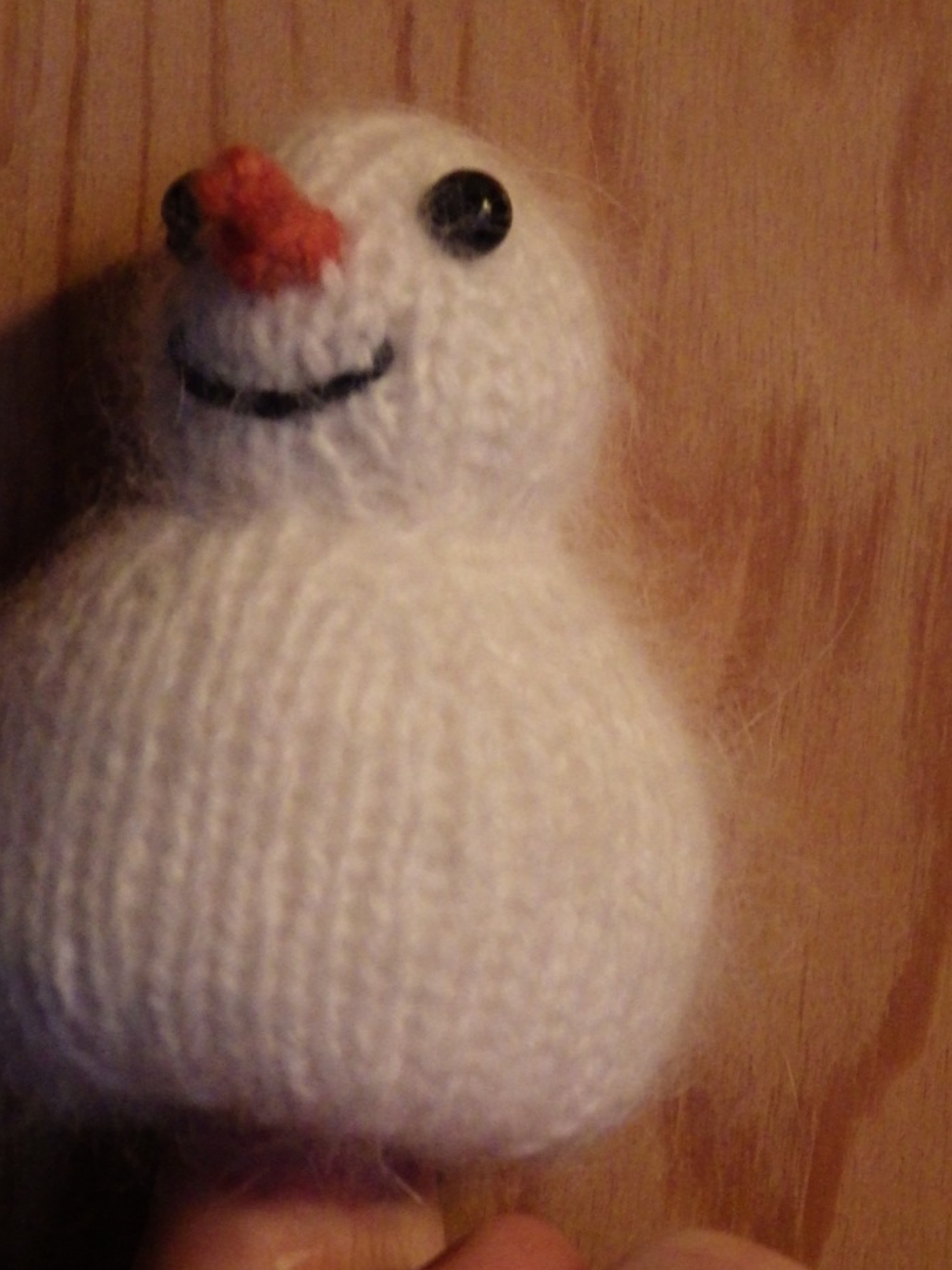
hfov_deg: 11.2
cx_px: 433
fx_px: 4841
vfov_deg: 14.9
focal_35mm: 132
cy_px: 578
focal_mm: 21.3
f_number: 4.8
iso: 1600
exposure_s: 1/25
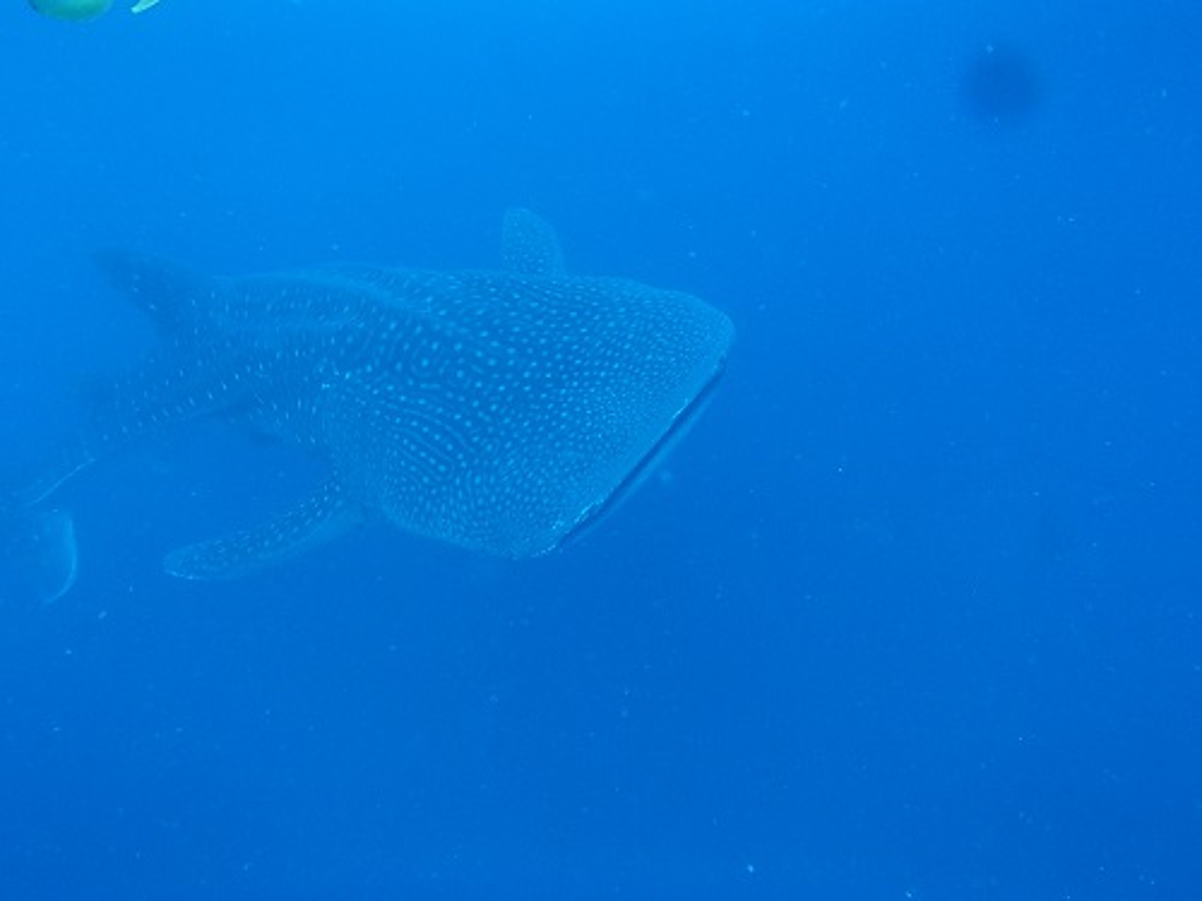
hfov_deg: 63.4
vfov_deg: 49.7
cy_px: 450
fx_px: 972
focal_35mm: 28
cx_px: 601
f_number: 3.9
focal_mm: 5
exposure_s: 1/100
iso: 200
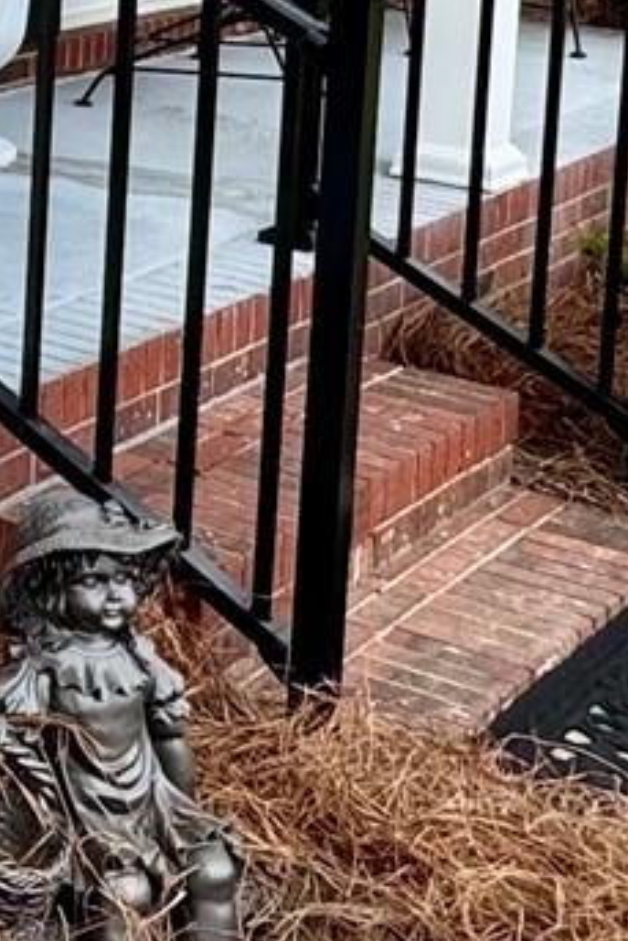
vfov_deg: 21.9
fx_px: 2274
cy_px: -132
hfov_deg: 13.7
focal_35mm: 87
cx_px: -576
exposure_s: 1/421
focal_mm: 2.22
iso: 40
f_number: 2.2
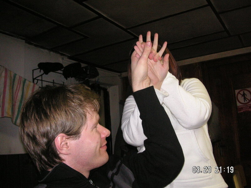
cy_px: 94
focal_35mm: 37
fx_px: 268
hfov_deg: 50.1
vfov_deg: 38.7
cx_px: 126
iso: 160
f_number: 2.8
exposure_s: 1/45
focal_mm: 6.1
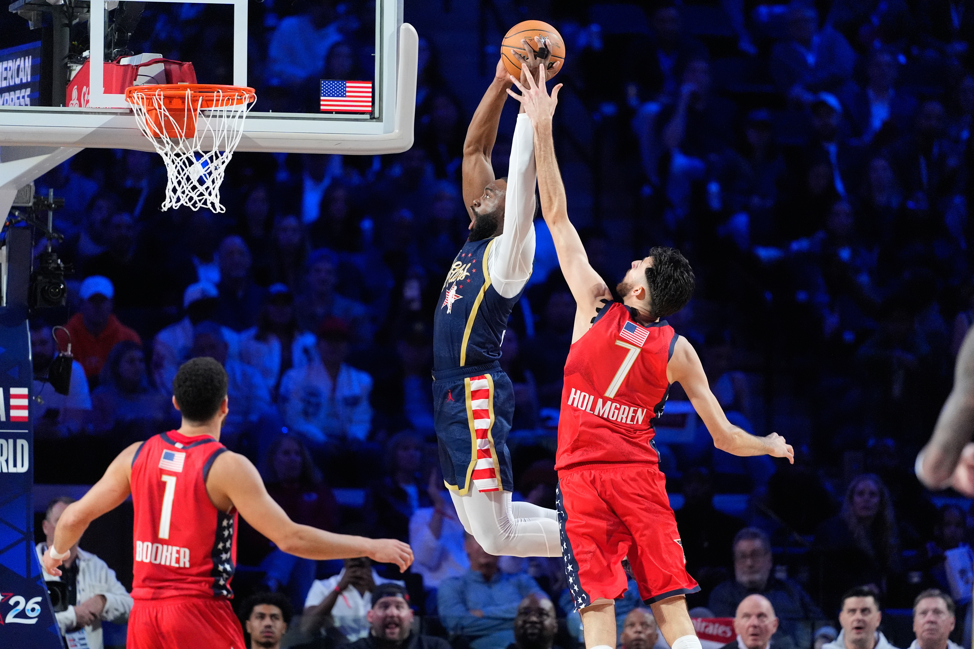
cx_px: 487
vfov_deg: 4.6
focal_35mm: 300
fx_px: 8116
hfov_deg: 6.9
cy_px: 324
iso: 6400
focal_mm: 300
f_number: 2.8
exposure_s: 1/1600
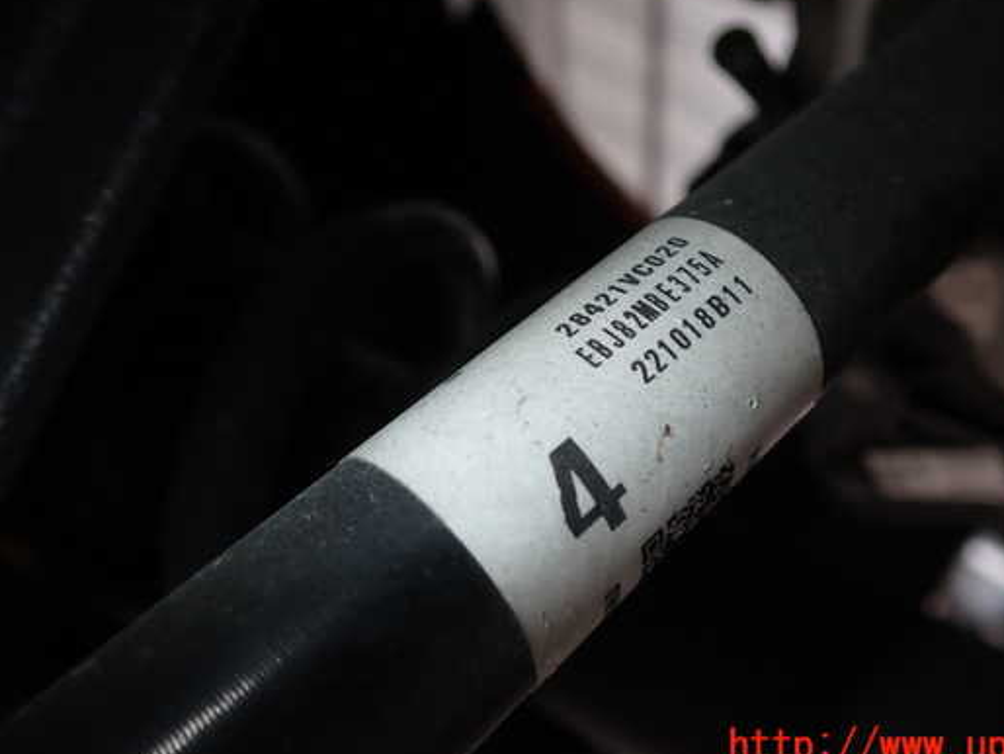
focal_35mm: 35
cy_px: 332
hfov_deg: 52.4
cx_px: 584
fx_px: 1016
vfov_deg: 40.7
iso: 125
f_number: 6.3
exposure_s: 1/30
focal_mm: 5.4
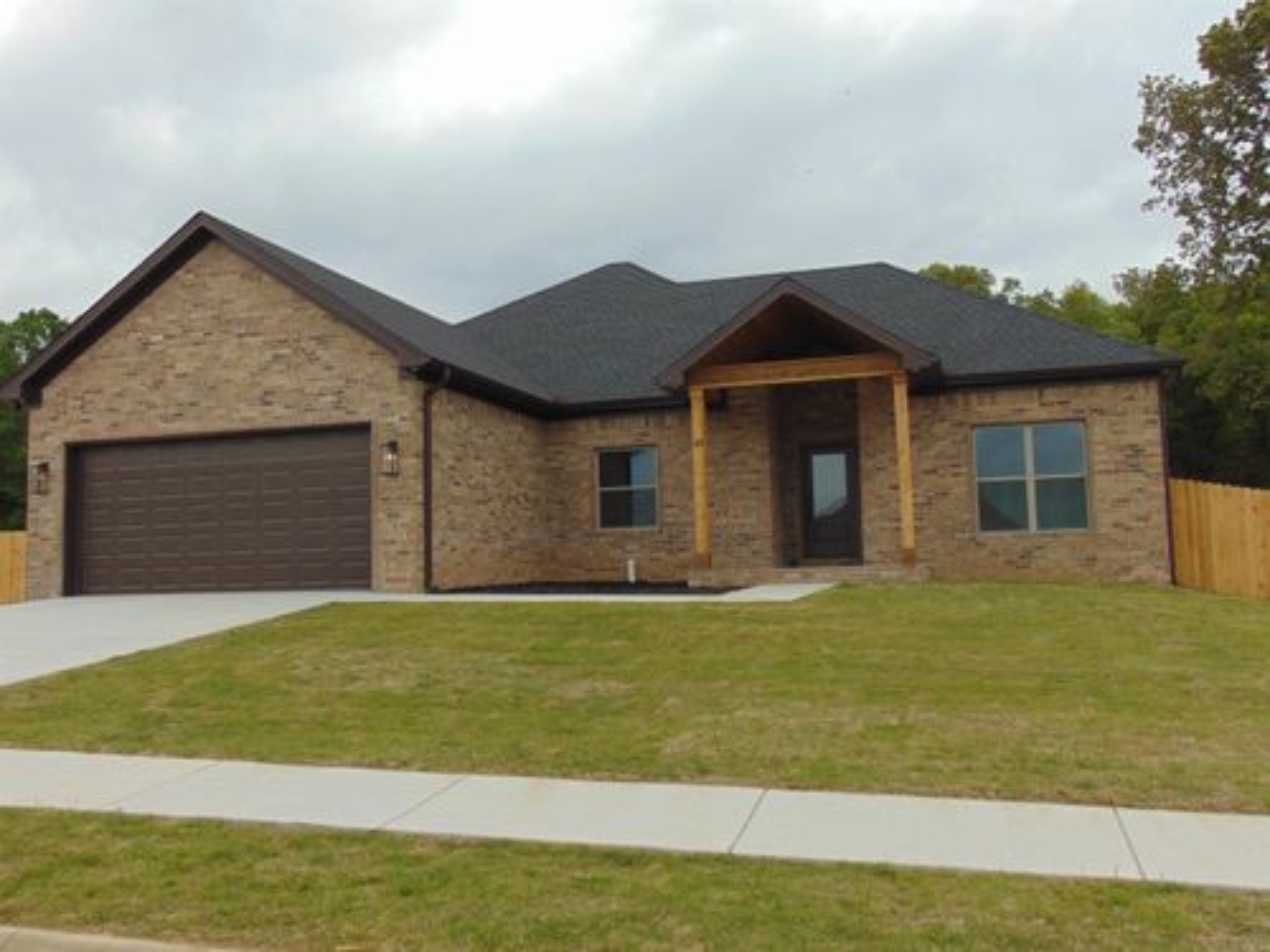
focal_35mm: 33
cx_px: 635
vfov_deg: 42.9
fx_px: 1211
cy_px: 476
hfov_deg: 55.4
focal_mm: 5.8
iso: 80
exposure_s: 1/200
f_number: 8.2
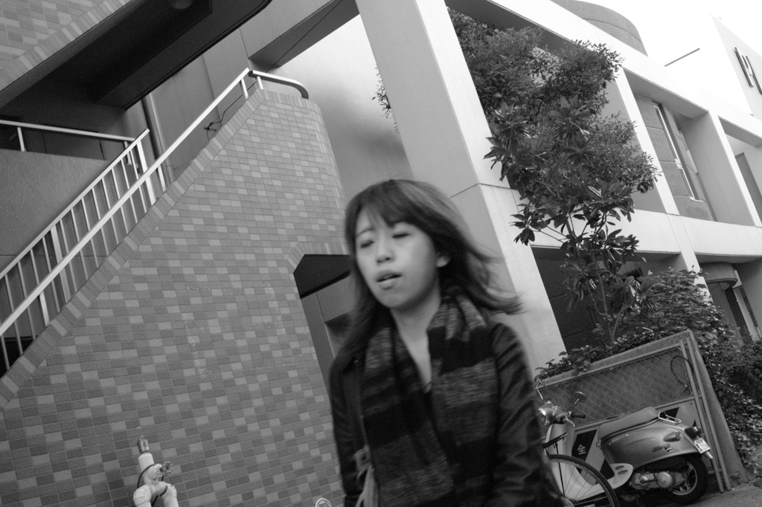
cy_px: 254
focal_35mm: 41
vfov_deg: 32.6
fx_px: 868
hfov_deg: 47.4
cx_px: 381
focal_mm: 24.2
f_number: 6.3
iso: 800
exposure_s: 1/250
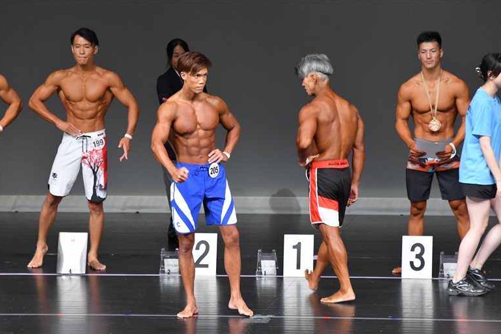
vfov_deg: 4.3
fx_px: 4410
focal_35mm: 317
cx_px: 250
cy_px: 167
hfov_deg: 6.5
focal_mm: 210
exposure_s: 1/400
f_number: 5.6
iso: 5000
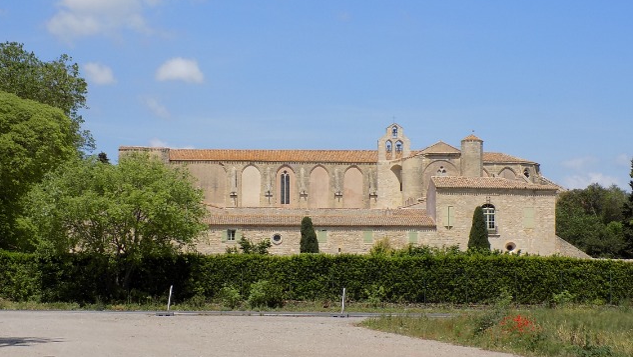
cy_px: 153
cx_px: 315
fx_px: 1293
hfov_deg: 27.5
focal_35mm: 77
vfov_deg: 15.7
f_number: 4.2
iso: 80
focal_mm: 12.5
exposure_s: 1/800
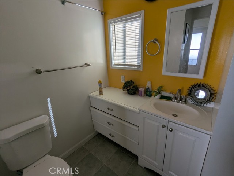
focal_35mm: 16
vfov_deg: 78.1
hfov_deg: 94.5
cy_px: 88
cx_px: 117
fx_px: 108
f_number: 2.2
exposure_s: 1/503
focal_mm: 2.35
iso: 55
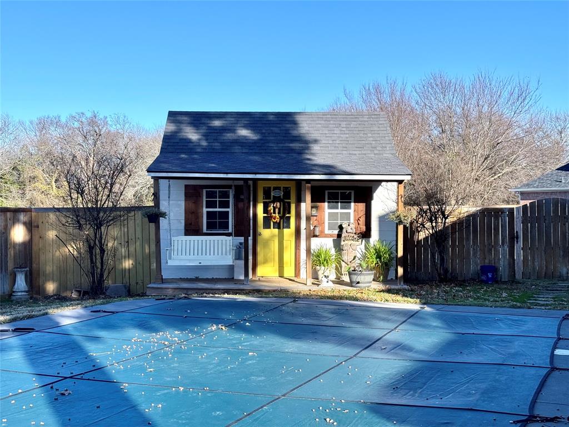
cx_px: 284
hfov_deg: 39.7
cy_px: 214
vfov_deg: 30.3
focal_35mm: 48
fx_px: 789
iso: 64
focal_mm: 6.76
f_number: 1.78
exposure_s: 1/2513
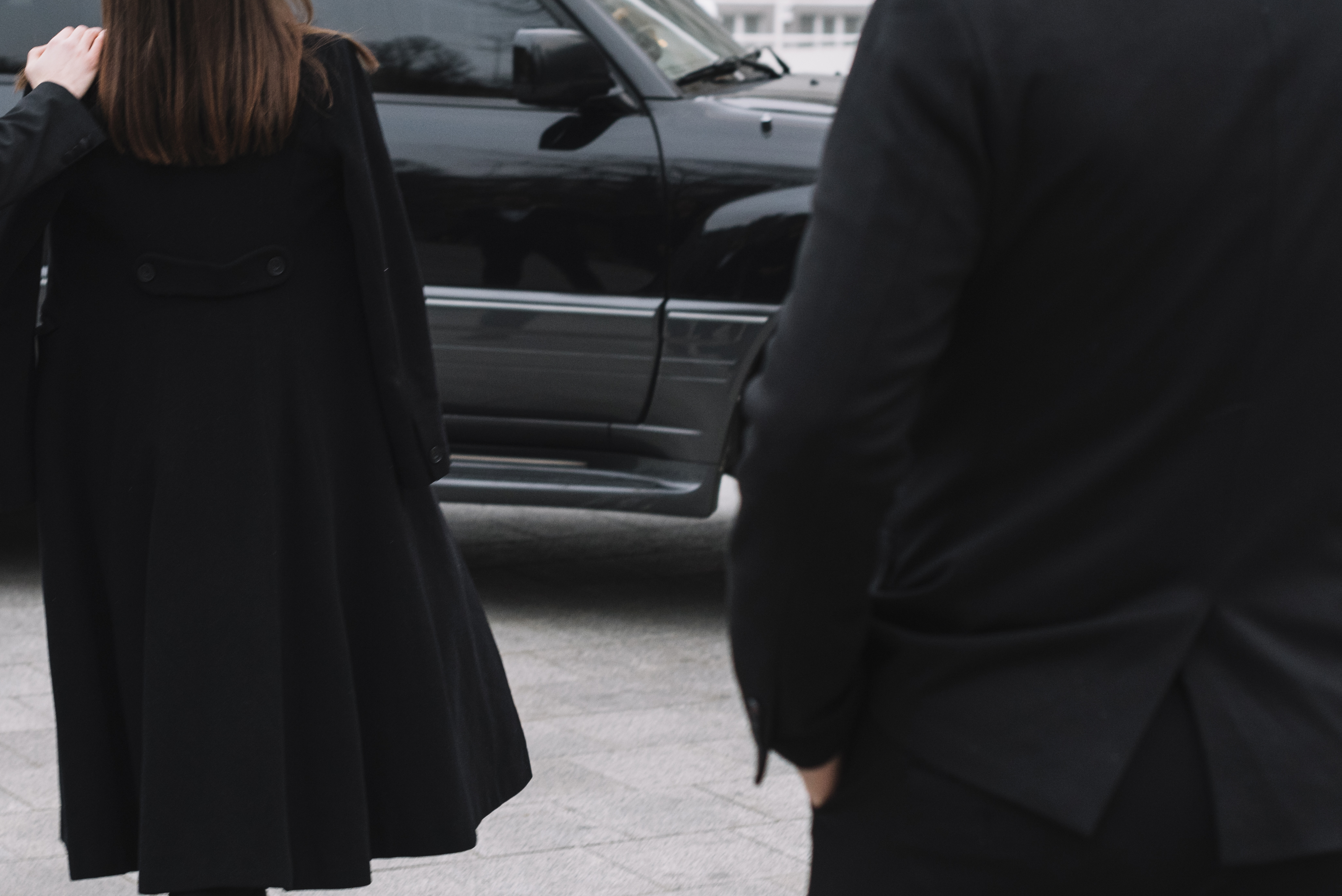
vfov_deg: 15.4
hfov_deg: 22.7
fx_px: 3319
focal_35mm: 89
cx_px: 351
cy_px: 394
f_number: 3.5
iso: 500
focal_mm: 50
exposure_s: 1/160
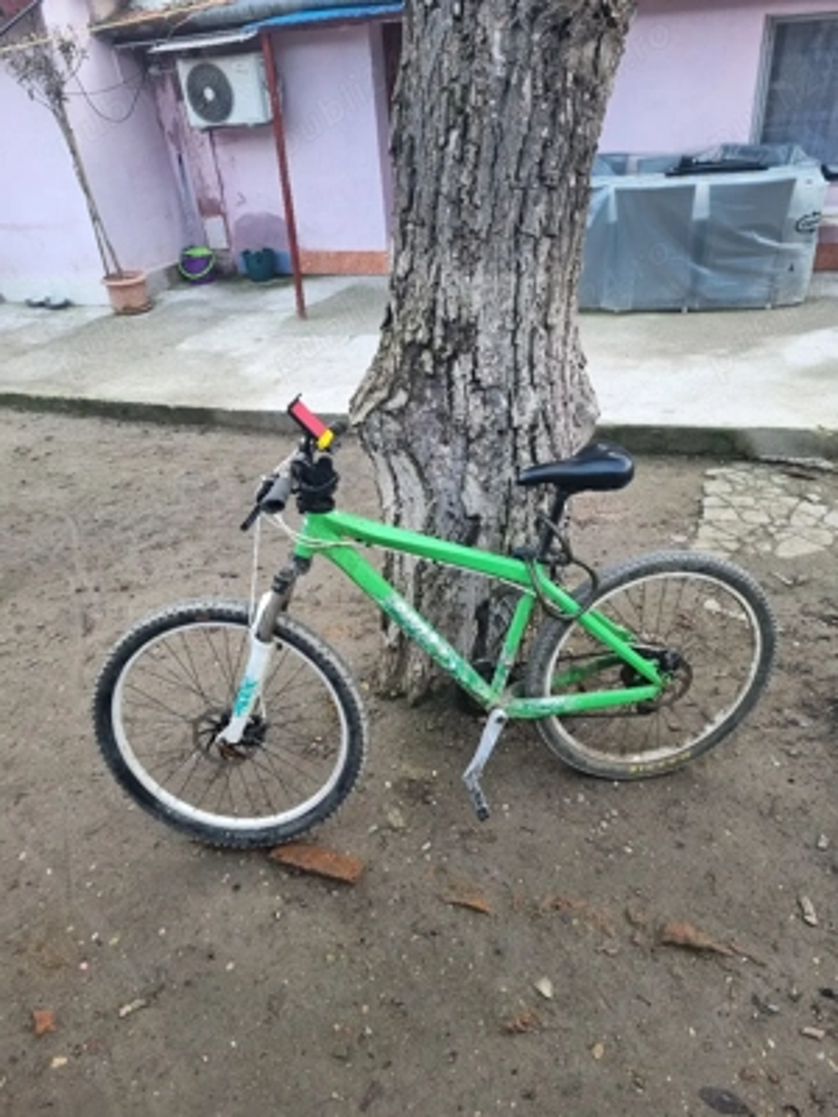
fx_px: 839
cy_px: 558
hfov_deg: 53.1
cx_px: 419
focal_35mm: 26
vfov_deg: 67.3
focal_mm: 5.4
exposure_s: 1/100
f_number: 1.8
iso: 50
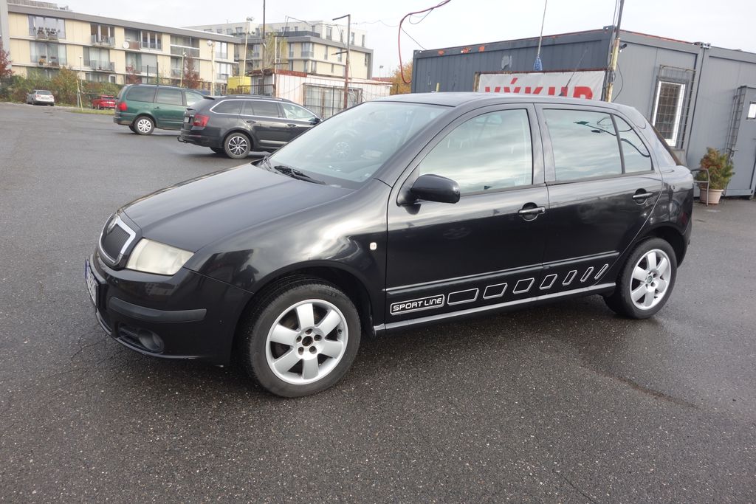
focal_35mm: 28
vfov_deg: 46.4
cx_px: 378
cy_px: 252
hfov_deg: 65.5
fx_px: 588
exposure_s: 1/100
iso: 125
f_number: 5.6
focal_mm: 10.4
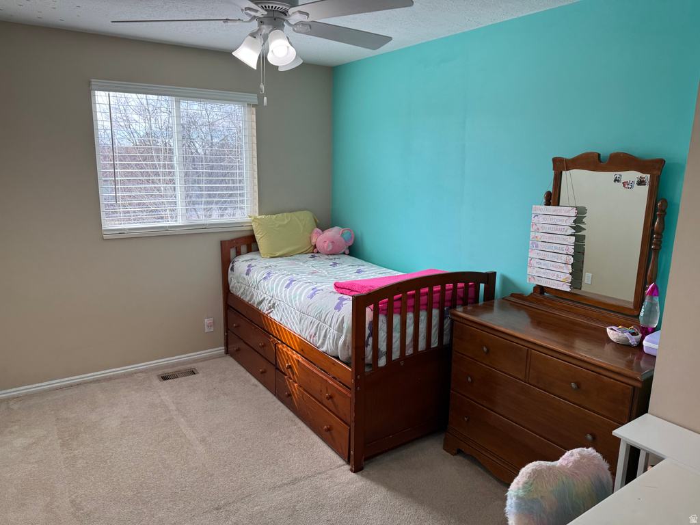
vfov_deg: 56.8
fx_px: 485
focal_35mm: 24
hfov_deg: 71.6
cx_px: 350
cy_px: 262
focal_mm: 6.76
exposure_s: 1/182
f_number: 1.78
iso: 64
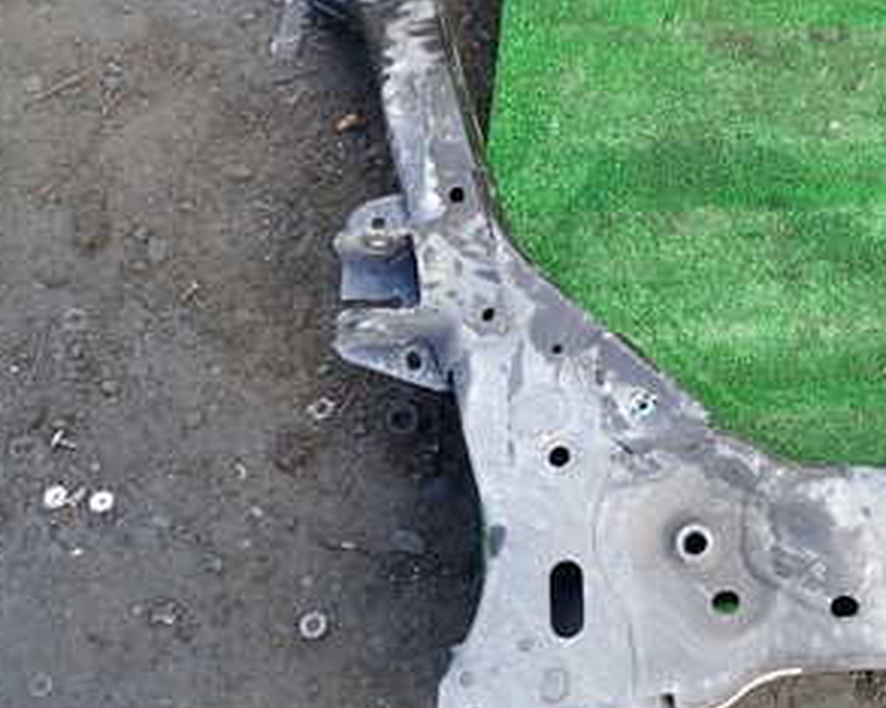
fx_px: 1310
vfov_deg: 30.2
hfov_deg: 34.1
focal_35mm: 50
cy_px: 287
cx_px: 886
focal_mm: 4.5
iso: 100
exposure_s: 1/125
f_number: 2.8
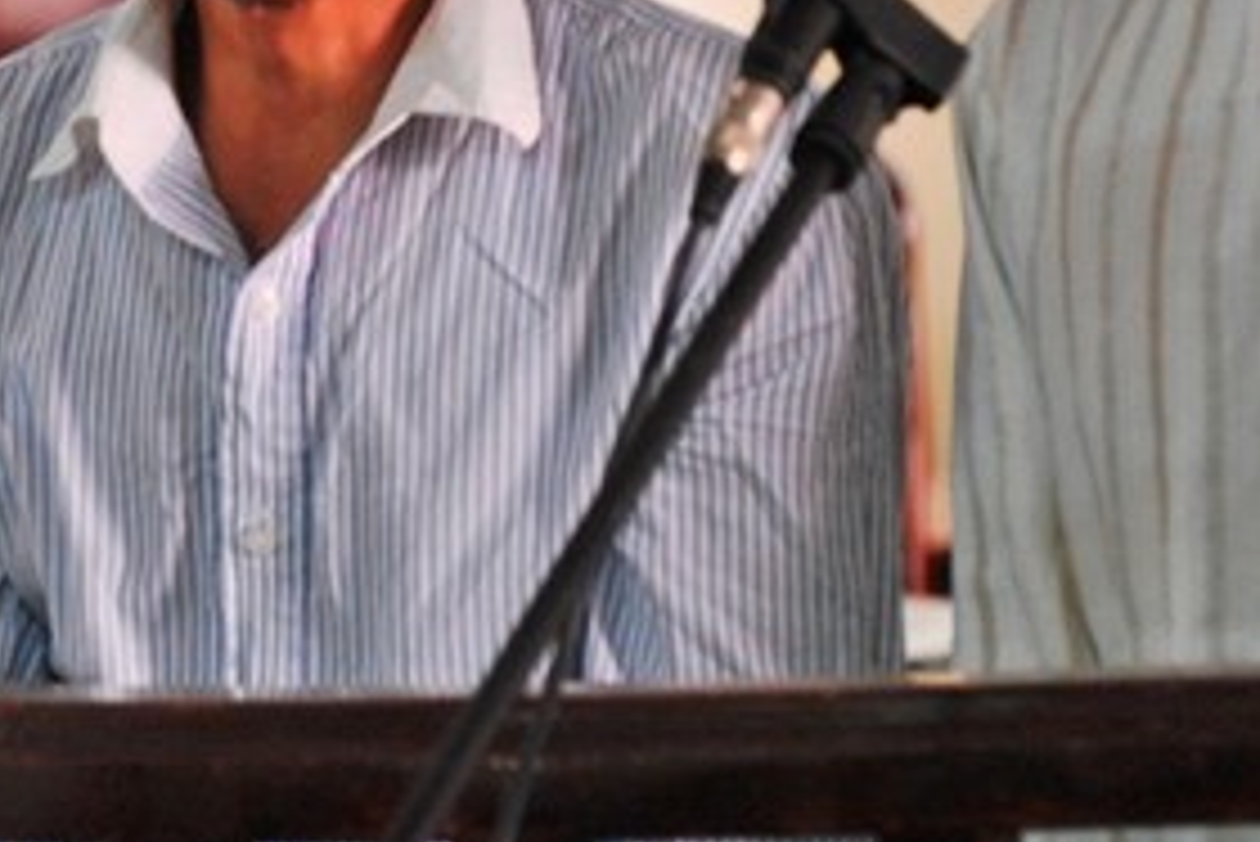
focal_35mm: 390
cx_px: 81
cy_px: 65
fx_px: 13655
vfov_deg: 3.5
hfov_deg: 5.3
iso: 800
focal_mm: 135
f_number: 4.8
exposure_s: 1/50
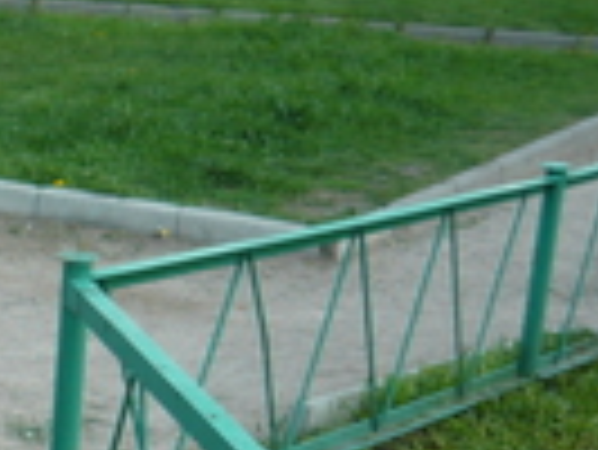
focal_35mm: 112
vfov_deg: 12.9
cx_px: -355
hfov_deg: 15.8
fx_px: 1937
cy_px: 526
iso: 100
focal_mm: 5.5
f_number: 2.8
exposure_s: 1/200
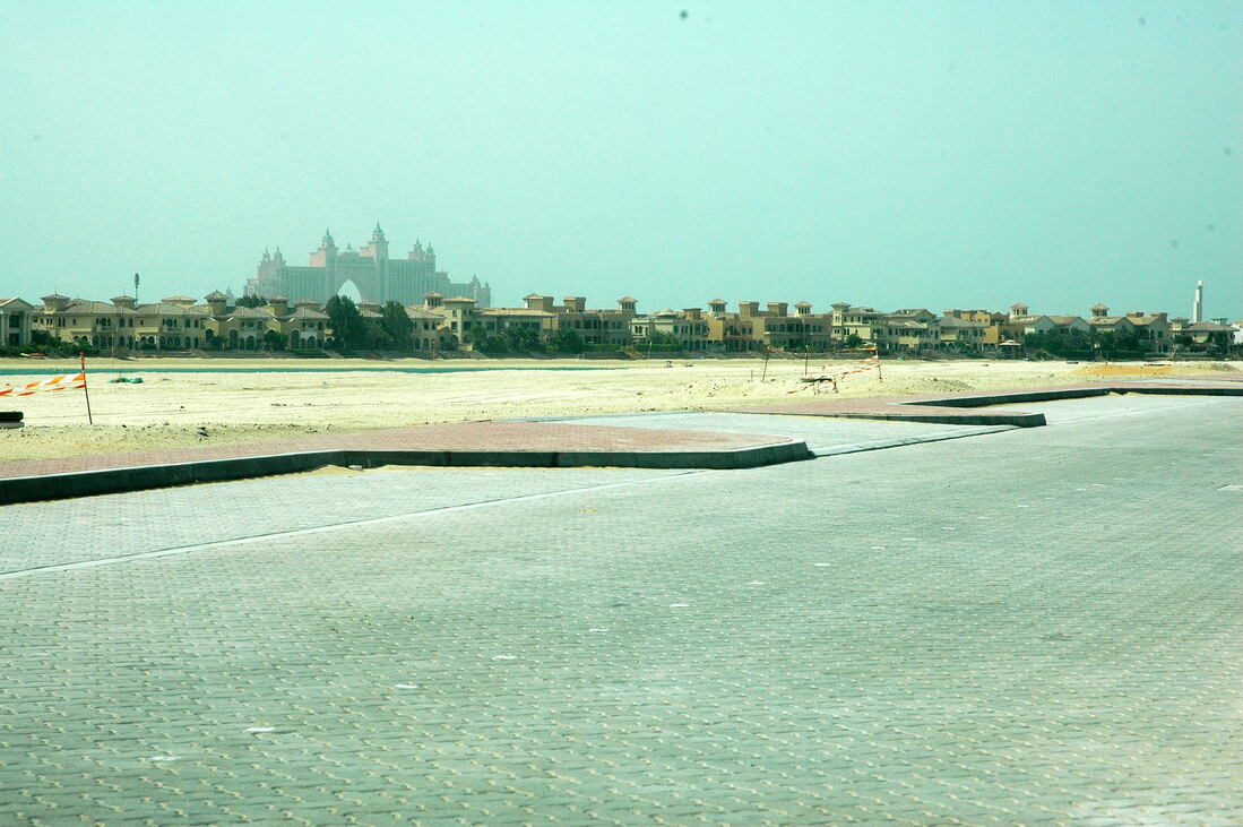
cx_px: 622
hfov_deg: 22.6
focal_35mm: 90
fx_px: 3105
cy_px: 414
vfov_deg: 15.2
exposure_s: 1/640
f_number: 13
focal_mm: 60
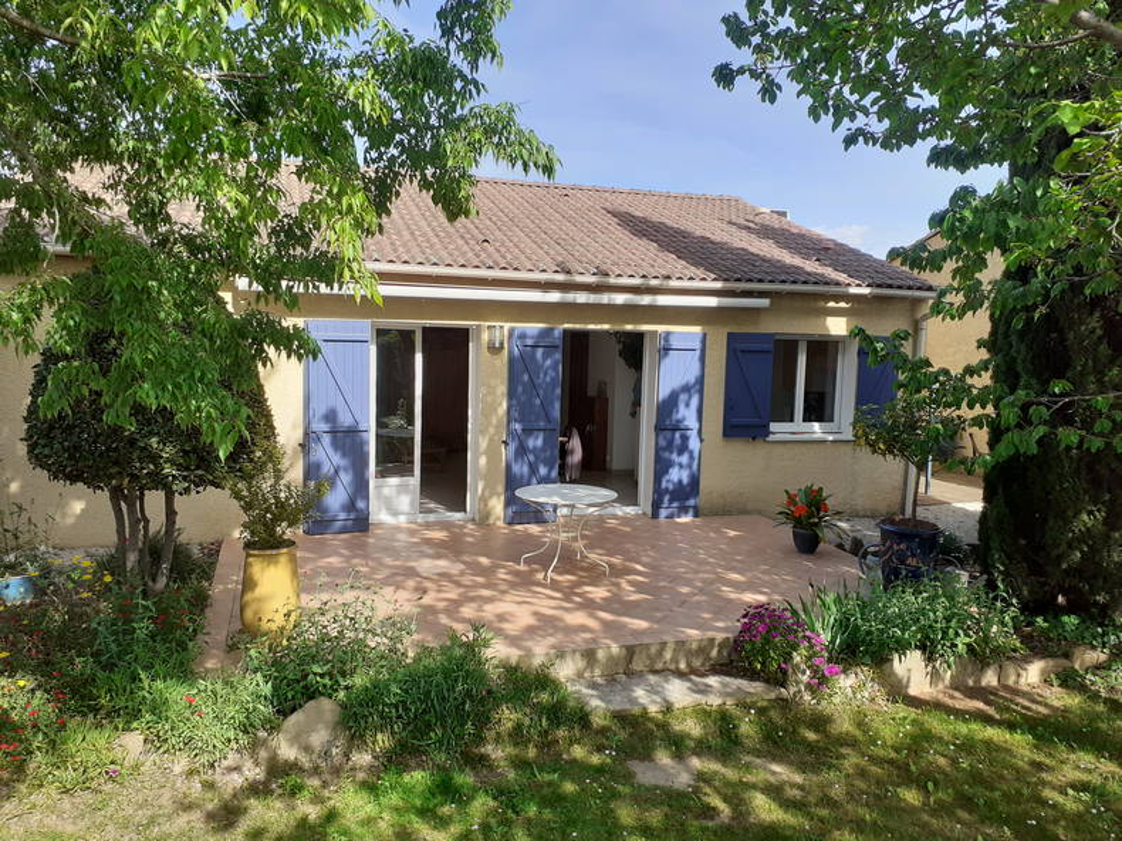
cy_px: 420
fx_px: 875
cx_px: 561
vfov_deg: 51.3
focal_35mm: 27
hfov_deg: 65.3
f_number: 1.9
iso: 40
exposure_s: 1/974
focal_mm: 3.6
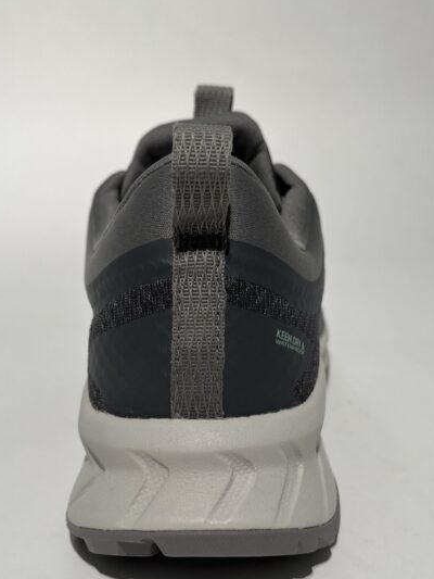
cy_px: 327
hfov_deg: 36.8
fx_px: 652
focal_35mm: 39
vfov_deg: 47.7
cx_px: 207
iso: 50
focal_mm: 5.1
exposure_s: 1/348
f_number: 1.6
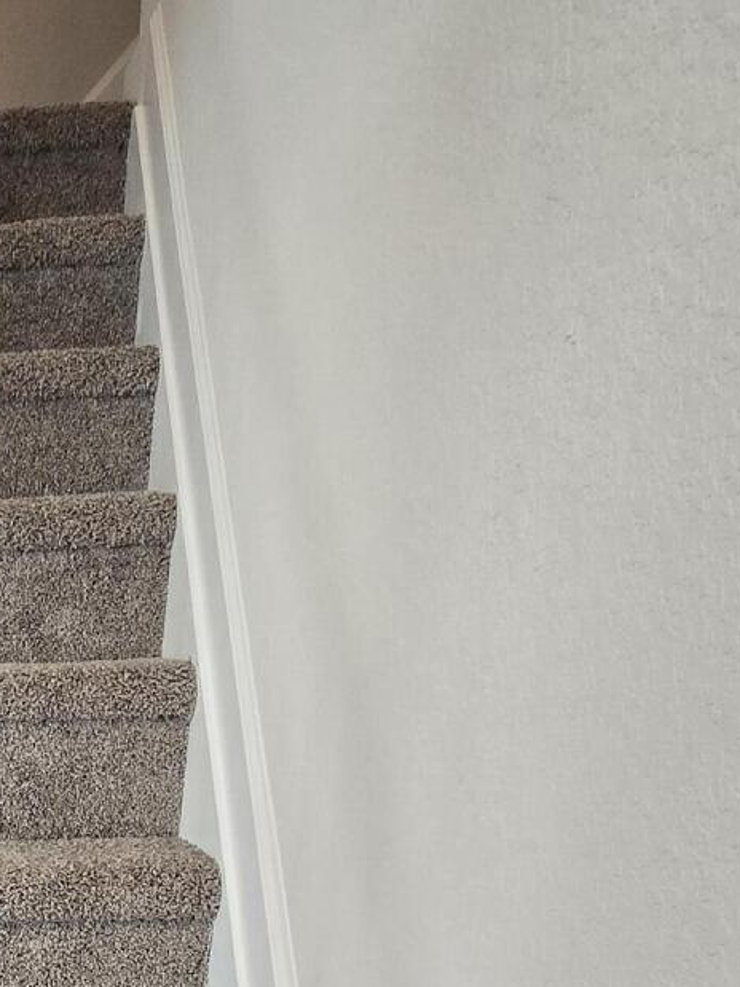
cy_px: 1212
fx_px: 1198
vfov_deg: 34.7
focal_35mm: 42
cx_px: -198
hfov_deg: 28.7
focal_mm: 2.2
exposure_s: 1/60
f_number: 2.2
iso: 125
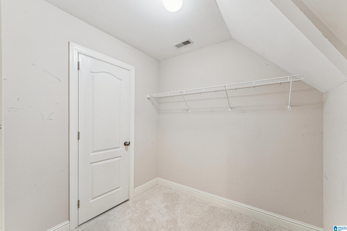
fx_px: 135
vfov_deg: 81.2
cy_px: 116
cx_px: 174
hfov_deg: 104.3
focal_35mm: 14
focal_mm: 14
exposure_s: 1/5
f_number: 11
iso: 800
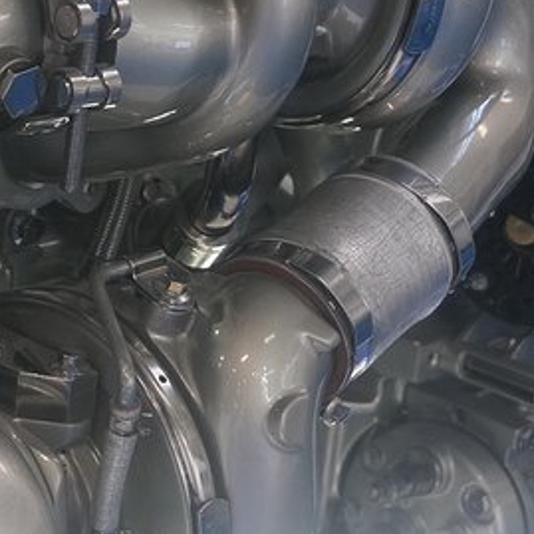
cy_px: 247
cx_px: -129
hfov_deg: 15.7
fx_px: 1850
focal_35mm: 106
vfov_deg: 16.4
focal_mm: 28
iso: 640
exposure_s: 1/60
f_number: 4.5
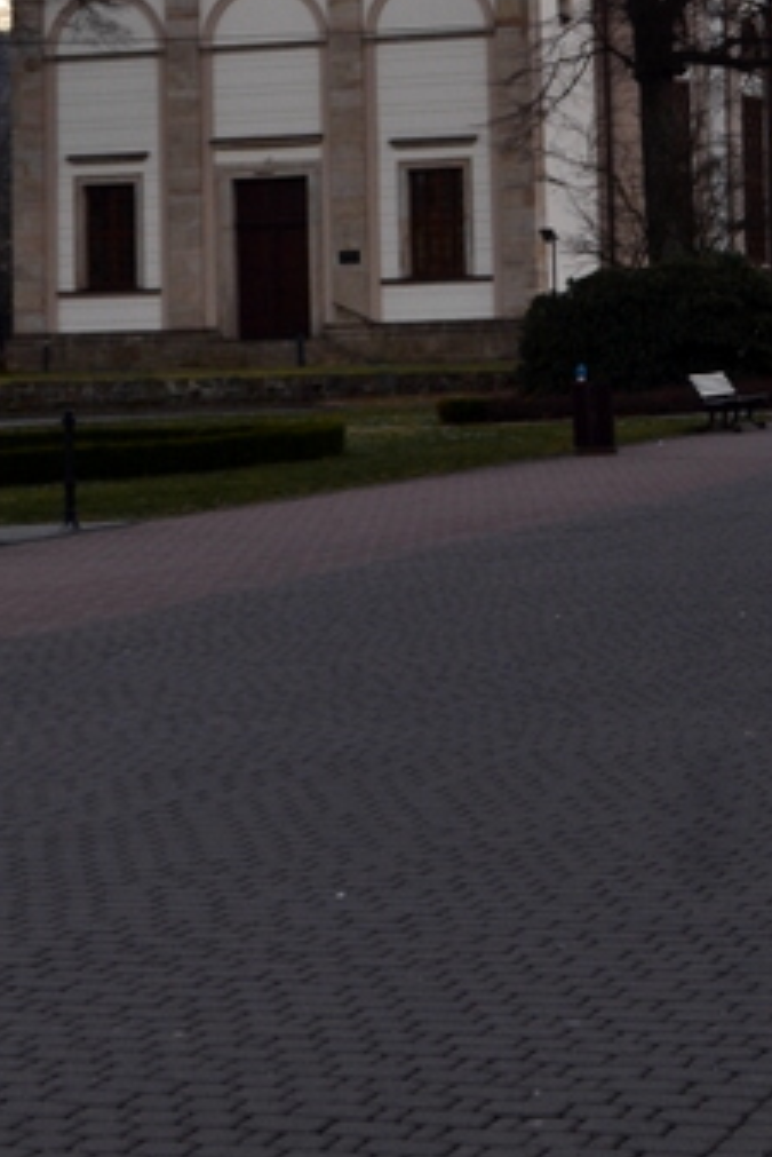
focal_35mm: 103
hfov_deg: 13.3
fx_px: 3315
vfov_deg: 18.9
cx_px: 453
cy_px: -148
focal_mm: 29
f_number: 8
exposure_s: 1/60
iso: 400
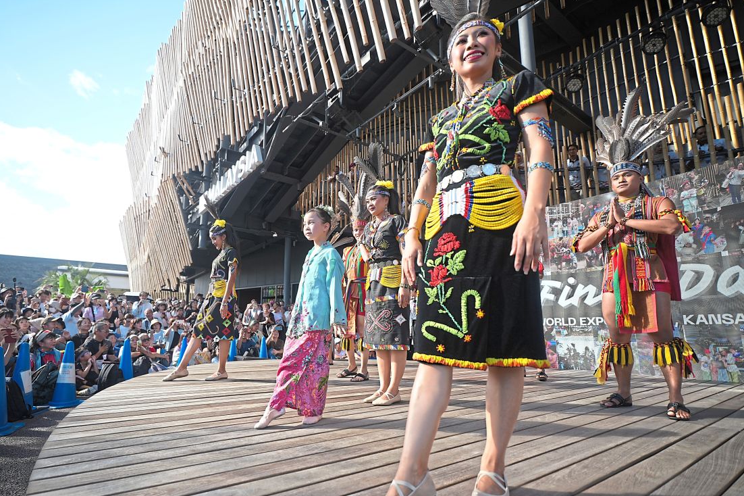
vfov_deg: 67.1
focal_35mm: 18
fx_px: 372
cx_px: 327
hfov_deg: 89.6
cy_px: 278
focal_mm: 16
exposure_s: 1/250
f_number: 2.8
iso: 100
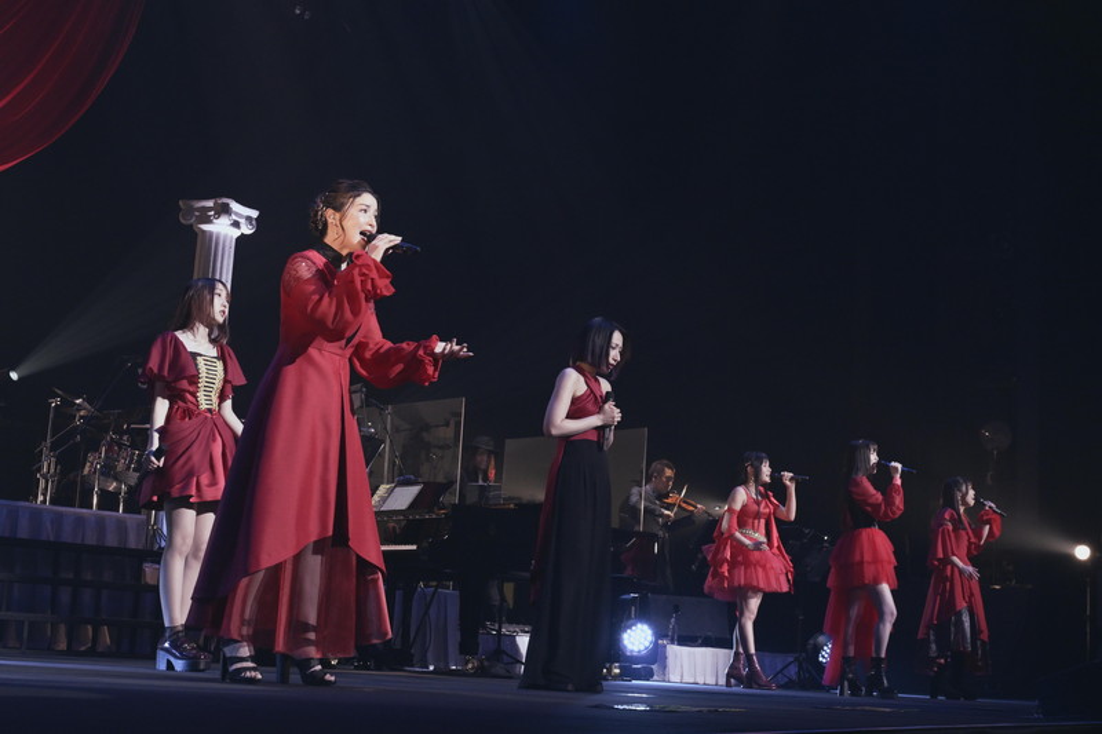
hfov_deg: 36.3
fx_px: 1683
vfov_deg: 24.6
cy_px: 367
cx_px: 551
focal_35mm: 55
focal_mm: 37
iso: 1600
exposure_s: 1/320
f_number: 6.3
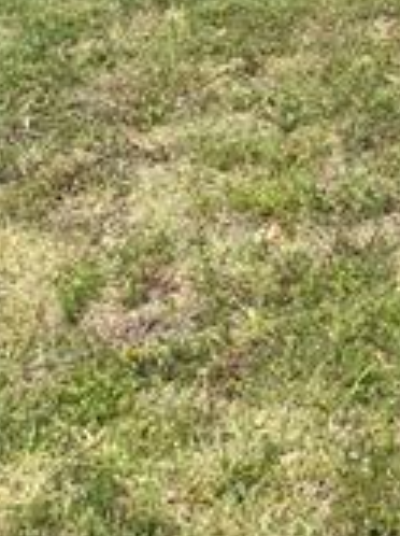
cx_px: 697
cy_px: -336
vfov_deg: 18.9
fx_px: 1344
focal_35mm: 87
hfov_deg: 15.0
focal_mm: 6.76
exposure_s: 1/1339
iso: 80
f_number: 1.78
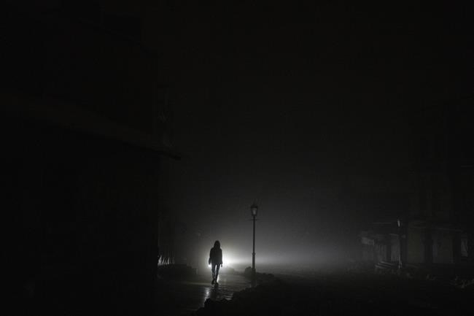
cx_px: 237
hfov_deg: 54.4
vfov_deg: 37.8
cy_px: 158
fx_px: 461
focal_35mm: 35
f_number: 2.8
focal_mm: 35
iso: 10000
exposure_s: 1/80
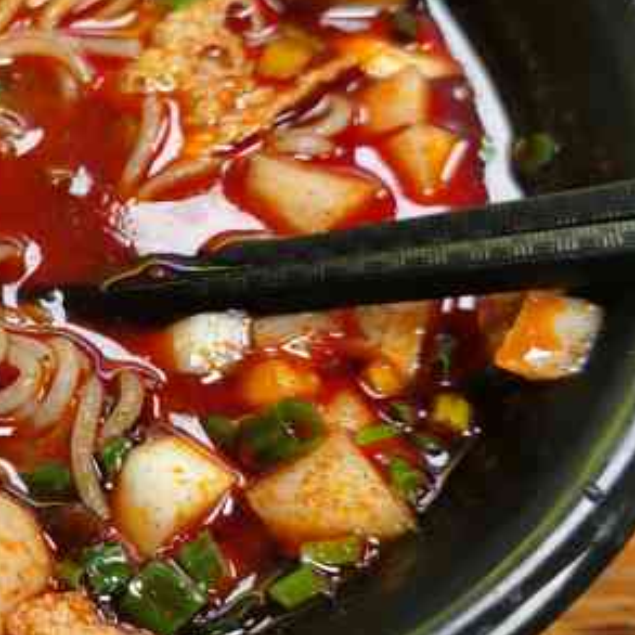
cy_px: 235
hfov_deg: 21.3
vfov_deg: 22.7
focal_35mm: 76
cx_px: -108
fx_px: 1577
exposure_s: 1/100
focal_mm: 5.56
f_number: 1.6
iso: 125
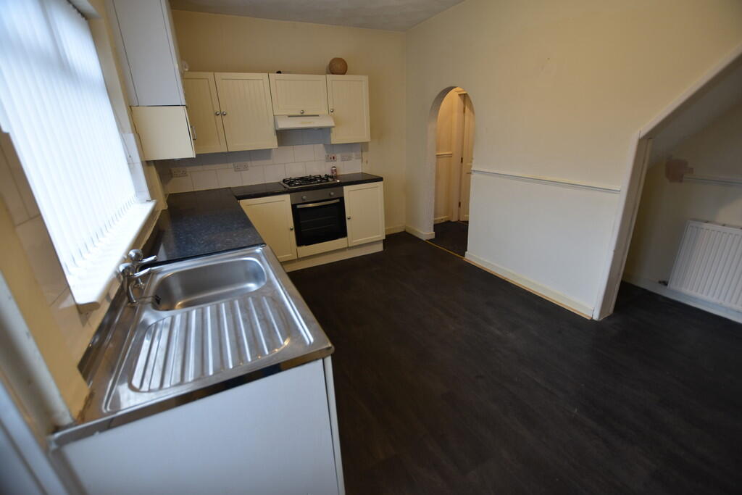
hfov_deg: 100.4
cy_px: 248
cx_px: 371
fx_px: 309
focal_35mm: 15
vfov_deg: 77.3
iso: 100
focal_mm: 10
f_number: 3.5
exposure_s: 1/15
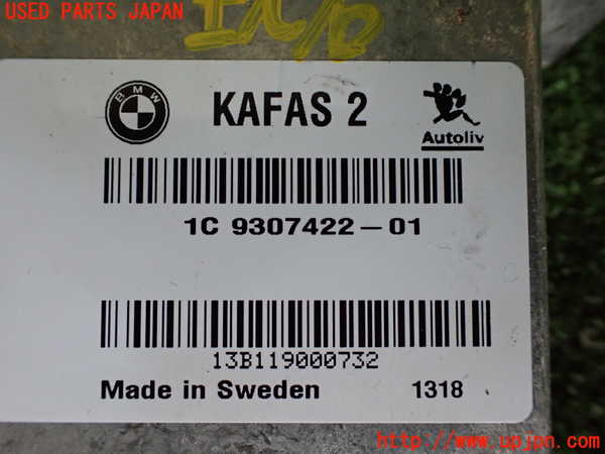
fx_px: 524
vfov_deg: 46.8
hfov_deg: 60.0
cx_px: 302
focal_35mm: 30
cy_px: 227
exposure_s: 1/80
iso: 800
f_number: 2.3
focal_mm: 5.4
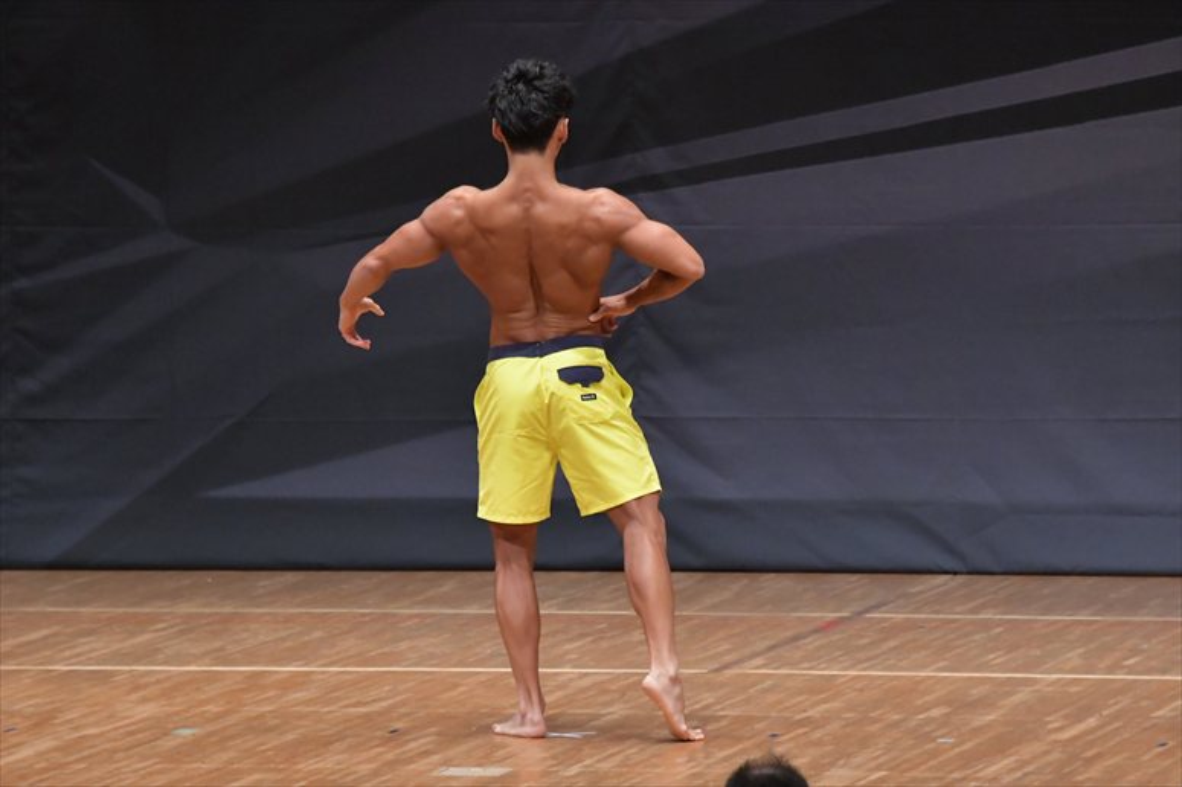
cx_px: 591
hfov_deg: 7.2
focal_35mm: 285
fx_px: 9353
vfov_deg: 4.8
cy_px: 394
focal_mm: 190
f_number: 5.6
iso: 6400
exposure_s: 1/400
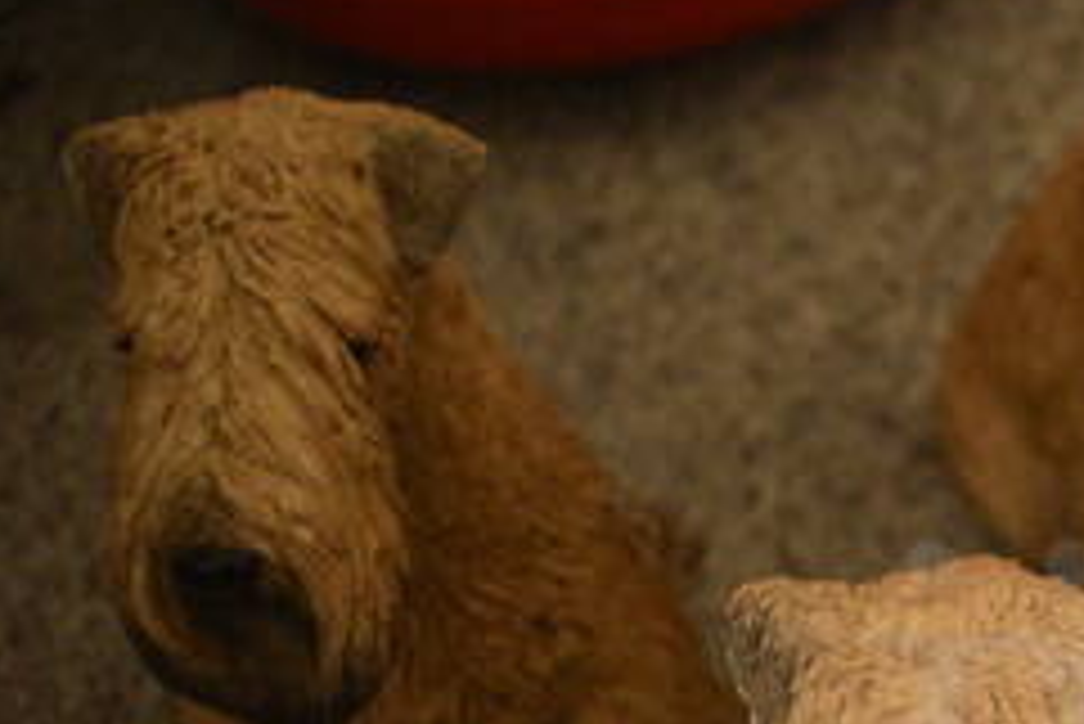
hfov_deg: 22.0
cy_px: 746
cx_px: 1210
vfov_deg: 15.4
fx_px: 2629
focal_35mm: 87
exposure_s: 1/30
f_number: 3.8
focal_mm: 23
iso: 2800
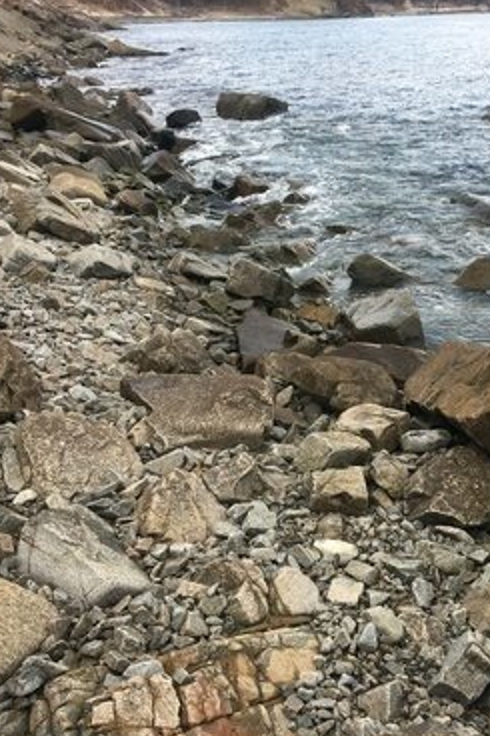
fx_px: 838
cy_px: 371
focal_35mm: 41
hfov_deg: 31.6
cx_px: 408
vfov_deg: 47.4
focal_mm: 4.15
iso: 25
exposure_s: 1/255
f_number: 2.2
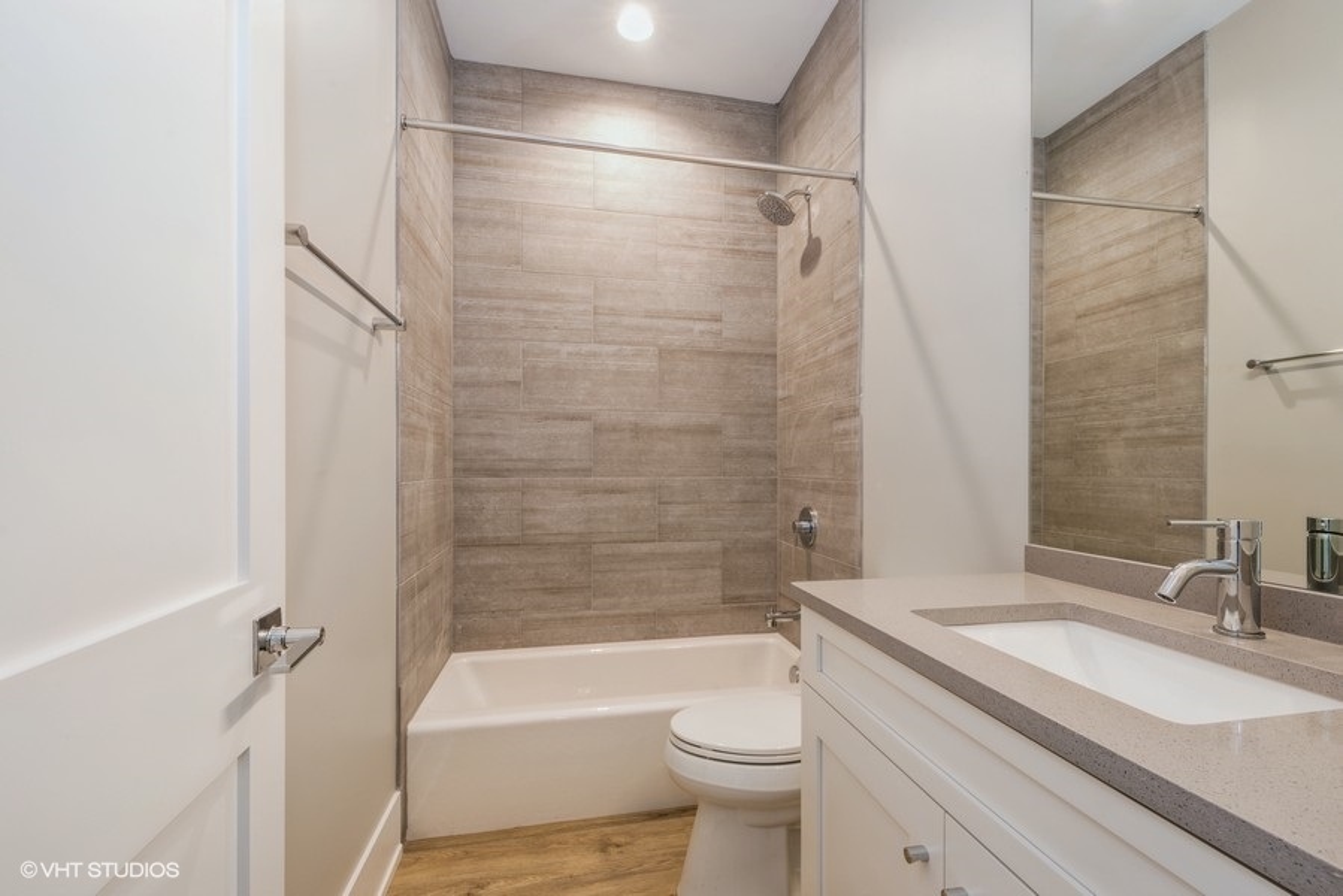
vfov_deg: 77.4
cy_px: 448
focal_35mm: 15
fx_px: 560
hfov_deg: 100.4
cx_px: 672
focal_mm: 15
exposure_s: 1/1.25
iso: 200
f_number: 11
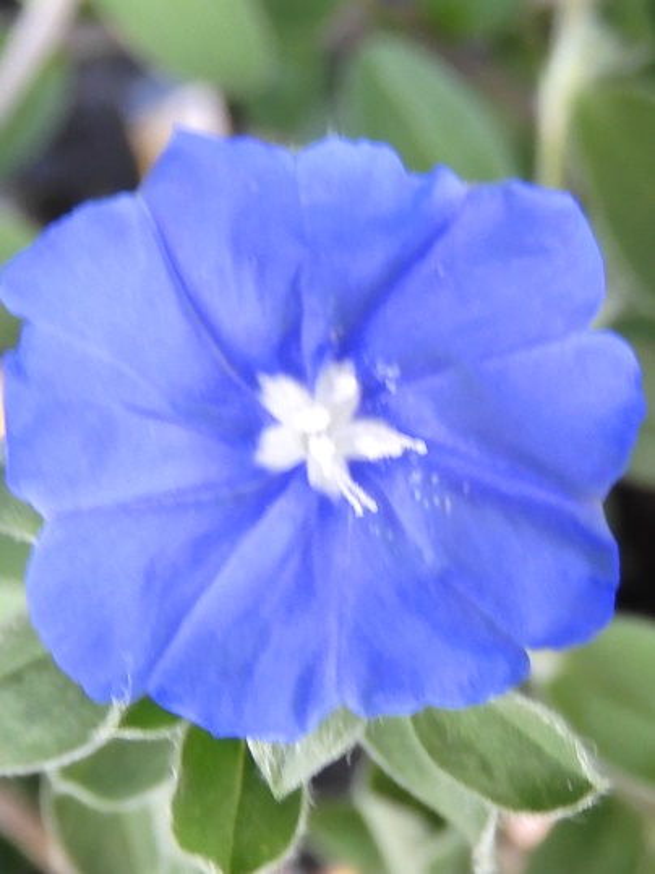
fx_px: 606
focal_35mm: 24
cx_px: 328
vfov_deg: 71.6
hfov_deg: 56.8
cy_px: 437
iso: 100
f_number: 3.4
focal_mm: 4.3
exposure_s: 1/30
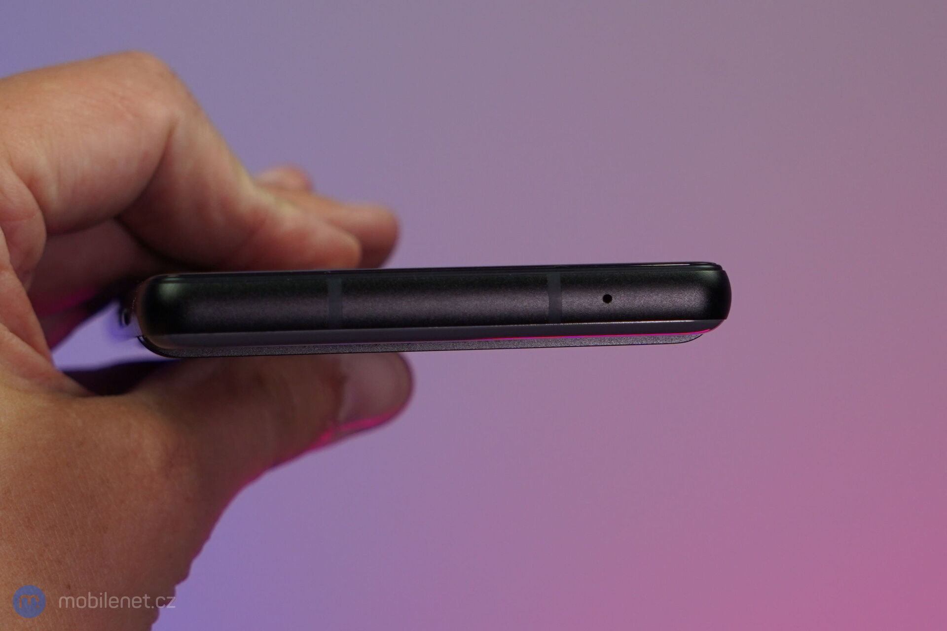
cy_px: 316
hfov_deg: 39.6
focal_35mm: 50
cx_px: 474
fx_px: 1315
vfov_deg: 27.0
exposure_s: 1/160
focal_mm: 50
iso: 640
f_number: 7.1
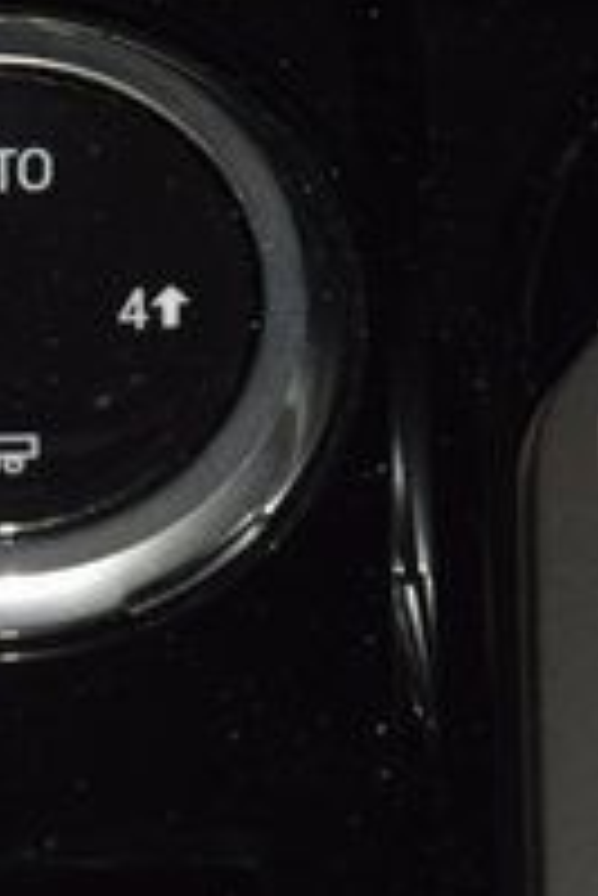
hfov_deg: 4.1
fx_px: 8382
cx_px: -13
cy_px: 295
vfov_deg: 6.1
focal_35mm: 337
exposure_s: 1/125
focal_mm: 70
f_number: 8
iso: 100
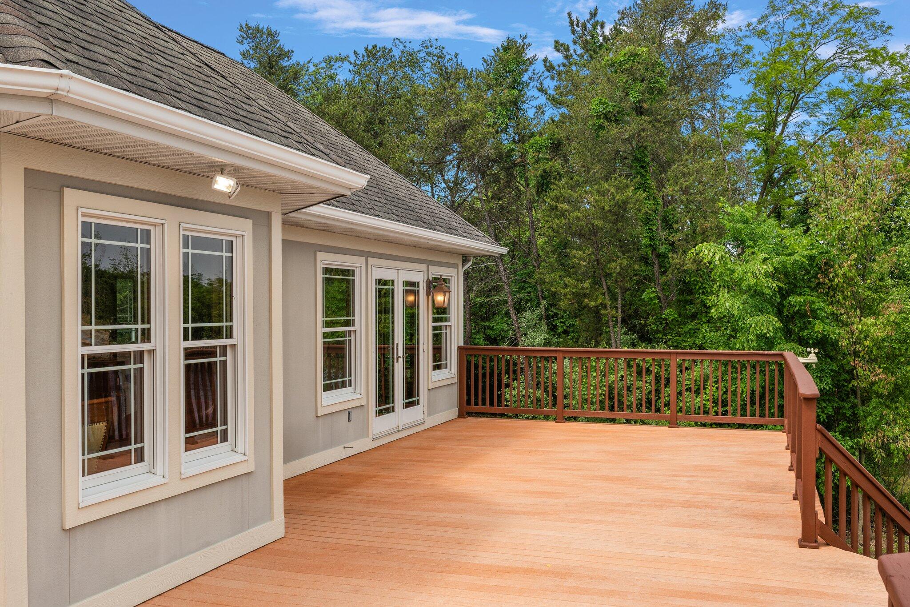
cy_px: 304
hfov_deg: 53.1
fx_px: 910
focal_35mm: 36
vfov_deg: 36.9
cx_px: 455
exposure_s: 1/100
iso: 400
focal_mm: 24
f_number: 9
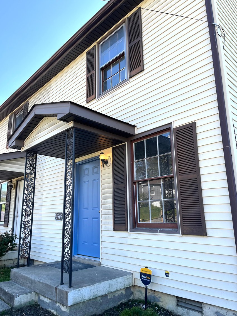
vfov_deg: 67.3
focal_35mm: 26
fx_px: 237
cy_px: 158
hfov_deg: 53.1
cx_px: 118
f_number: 1.6
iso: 50
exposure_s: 1/718
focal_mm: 5.1
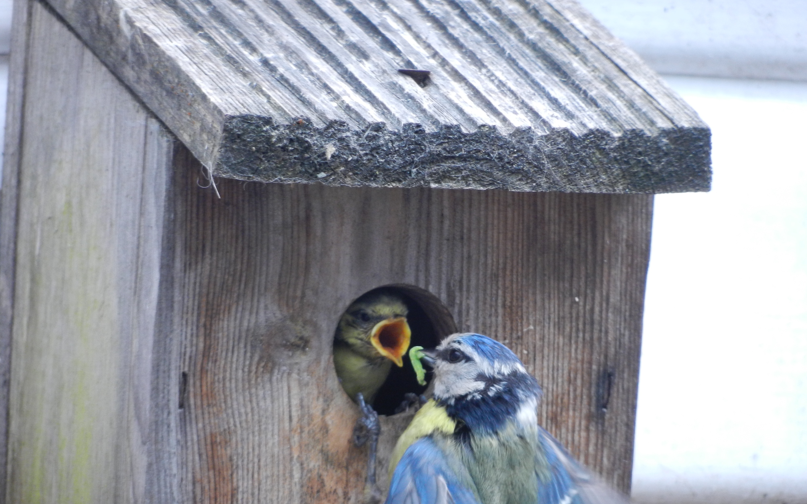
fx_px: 10513
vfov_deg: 2.7
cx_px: 403
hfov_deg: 4.4
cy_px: 259
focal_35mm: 478
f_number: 5.9
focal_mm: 81
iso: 220
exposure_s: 1/250
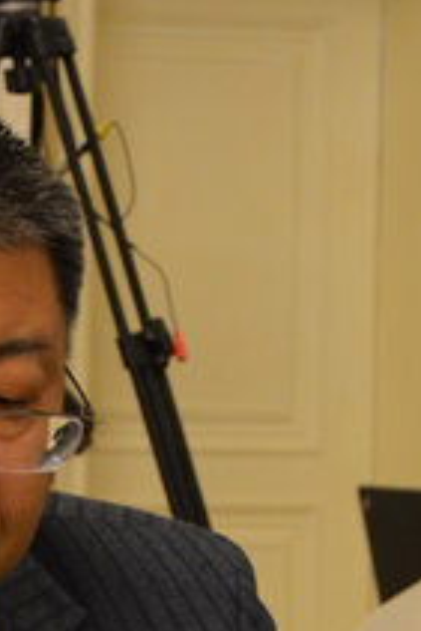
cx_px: -72
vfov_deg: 9.1
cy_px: 792
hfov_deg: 6.1
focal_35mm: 223
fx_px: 3907
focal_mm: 35
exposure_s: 1/30
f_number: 4.5
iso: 1100
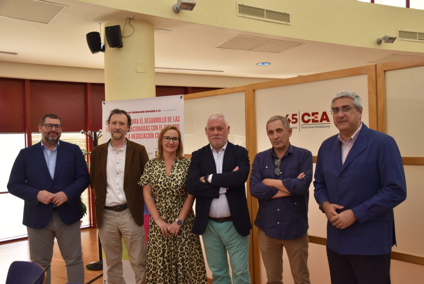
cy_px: 142
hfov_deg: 57.2
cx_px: 212
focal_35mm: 33
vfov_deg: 40.0
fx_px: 389
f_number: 4
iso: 560
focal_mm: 22
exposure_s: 1/60
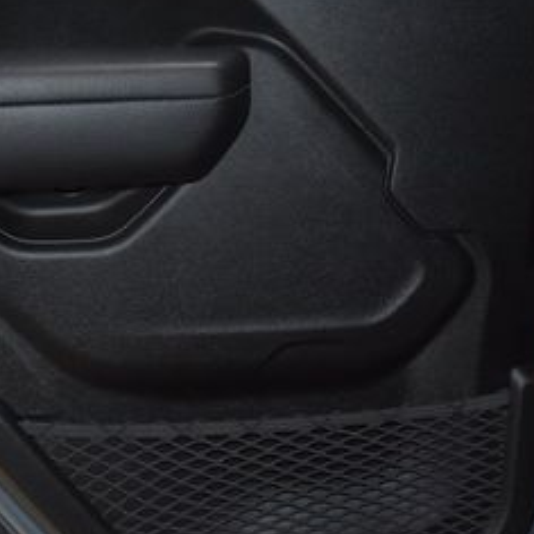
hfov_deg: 22.6
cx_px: 163
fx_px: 1326
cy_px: 200
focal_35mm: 76
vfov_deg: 22.7
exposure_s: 1/125
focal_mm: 22
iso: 1800
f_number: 3.5
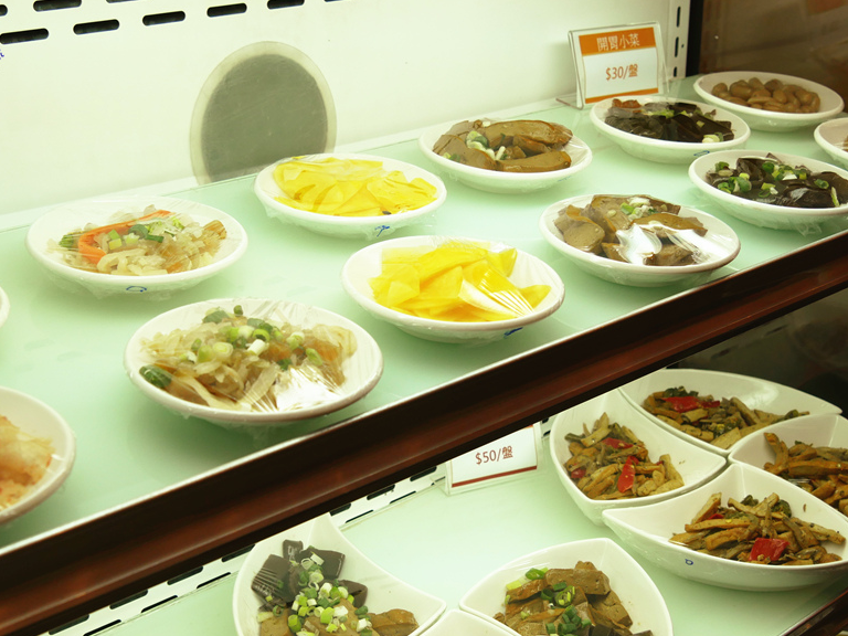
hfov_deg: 34.3
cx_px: 402
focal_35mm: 56
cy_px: 420
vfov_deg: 26.0
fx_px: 1372
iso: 250
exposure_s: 1/125
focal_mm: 21
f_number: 5.4
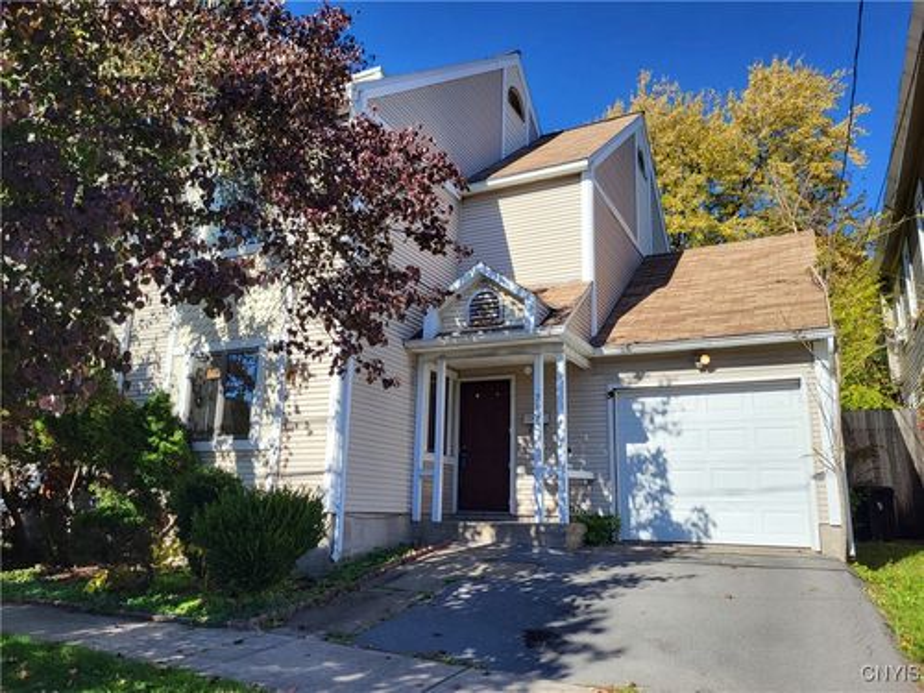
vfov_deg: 53.1
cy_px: 346
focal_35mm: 26
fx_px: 694
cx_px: 462
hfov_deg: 67.3
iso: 40
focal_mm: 5.4
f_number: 1.8
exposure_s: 1/2032
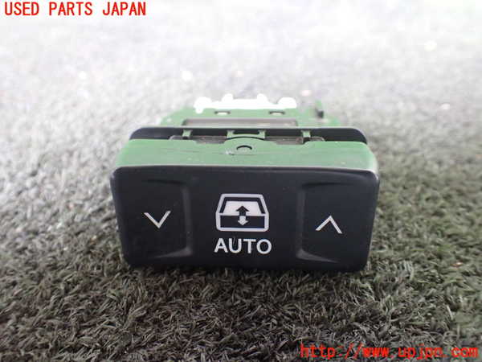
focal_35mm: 30
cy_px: 181
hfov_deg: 60.0
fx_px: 418
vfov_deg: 46.8
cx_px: 241
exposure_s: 1/30
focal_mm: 5.4
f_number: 2.3
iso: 800
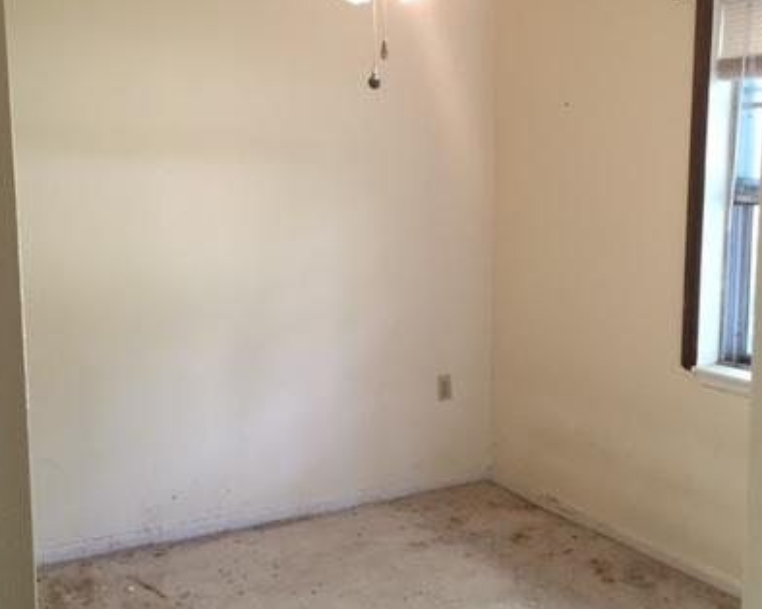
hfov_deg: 40.3
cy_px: 304
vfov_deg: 32.7
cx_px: 373
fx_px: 1037
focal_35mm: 46
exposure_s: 1/30
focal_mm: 4.15
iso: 100
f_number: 2.2
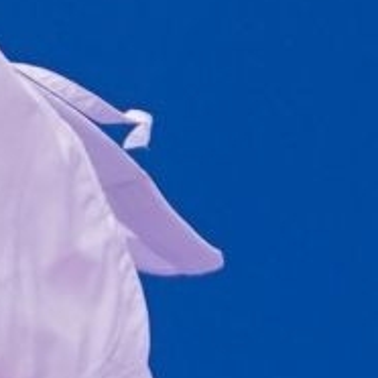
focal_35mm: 1853
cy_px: -372
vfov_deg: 0.9
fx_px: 22893
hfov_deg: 0.9
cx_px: 858
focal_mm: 150
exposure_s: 1/800
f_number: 2.8
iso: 800
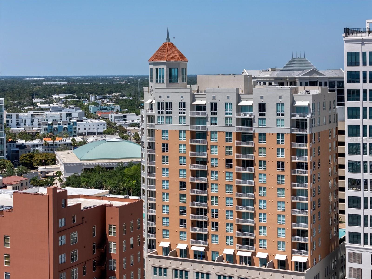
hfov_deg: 27.8
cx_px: 186
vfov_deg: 21.0
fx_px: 752
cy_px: 140
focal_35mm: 70
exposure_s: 1/200
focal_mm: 19.35
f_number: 2.8
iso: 100
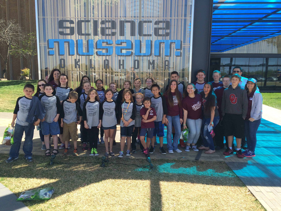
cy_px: 106
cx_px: 140
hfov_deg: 61.7
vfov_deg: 48.2
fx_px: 235
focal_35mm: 29
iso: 32
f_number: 2.2
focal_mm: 4.15
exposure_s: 1/707
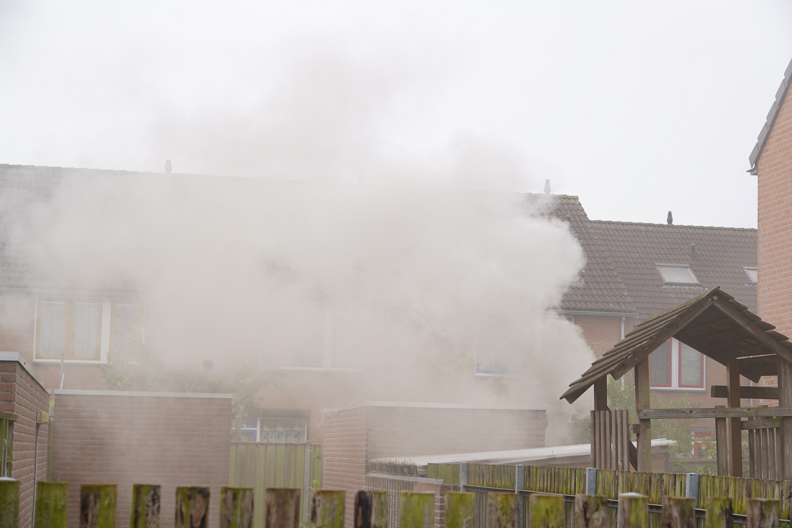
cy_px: 264
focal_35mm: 82
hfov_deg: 24.8
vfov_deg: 16.7
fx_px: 1804
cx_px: 396
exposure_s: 1/160
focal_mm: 82
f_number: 7.1
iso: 100
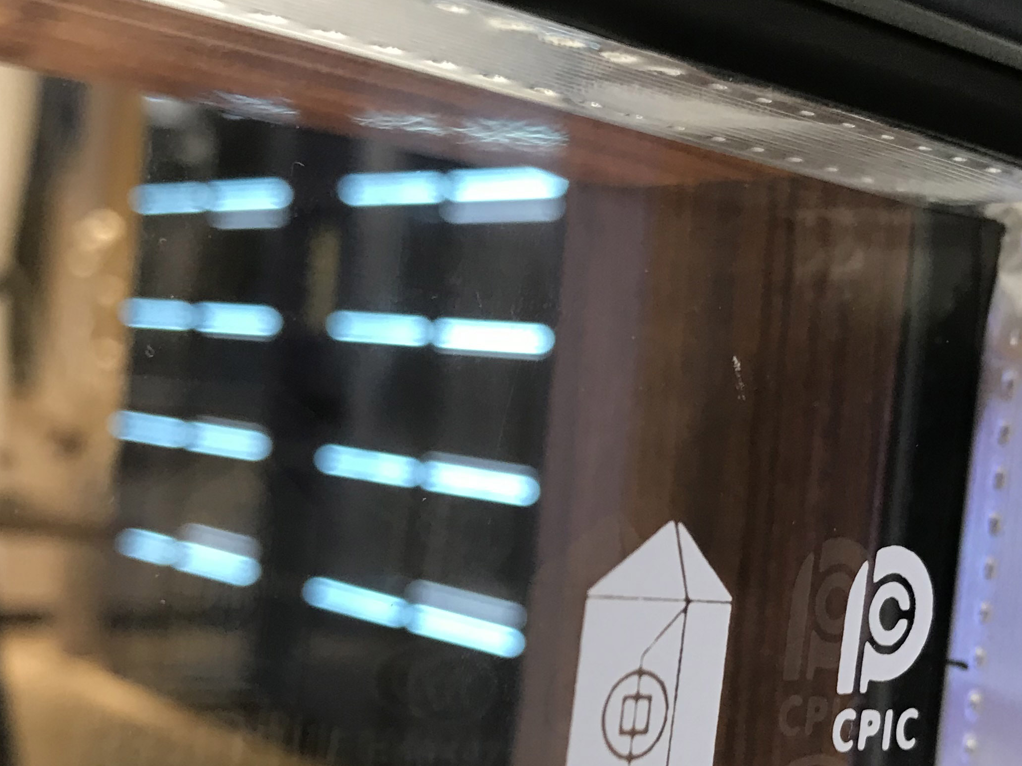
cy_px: 521
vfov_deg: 26.4
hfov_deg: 34.7
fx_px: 1624
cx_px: 652
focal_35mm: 55
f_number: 1.8
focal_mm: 3.99
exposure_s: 1/20
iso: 32
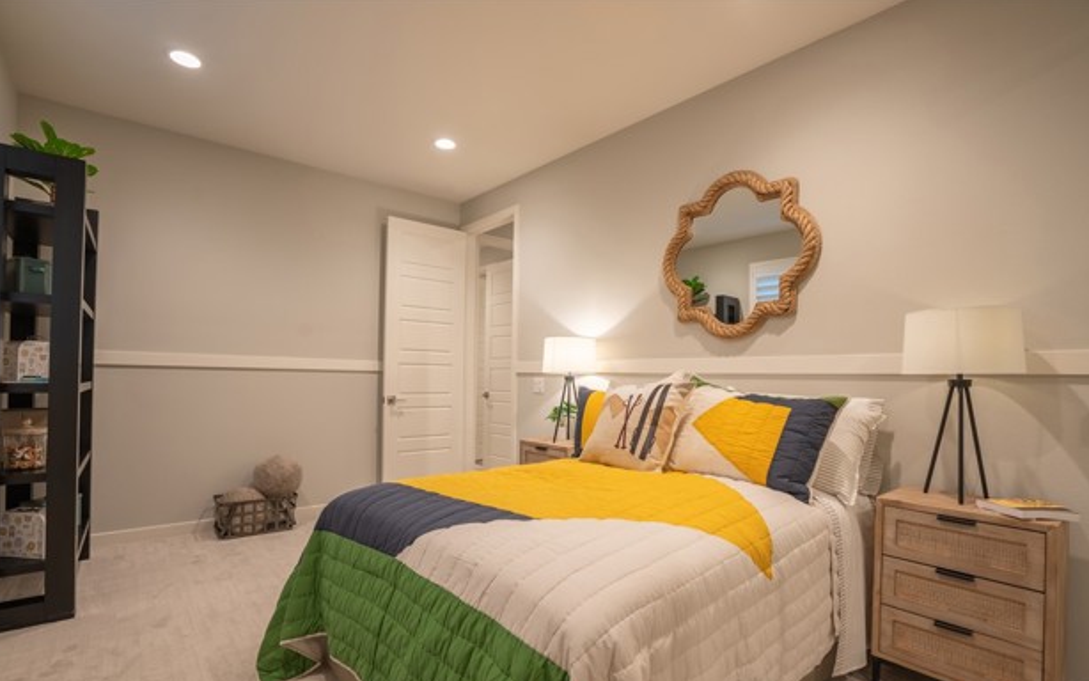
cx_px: 539
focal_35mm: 17
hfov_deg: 94.3
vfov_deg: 67.9
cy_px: 375
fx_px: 505
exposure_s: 1/50
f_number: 7.1
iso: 100
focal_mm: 16
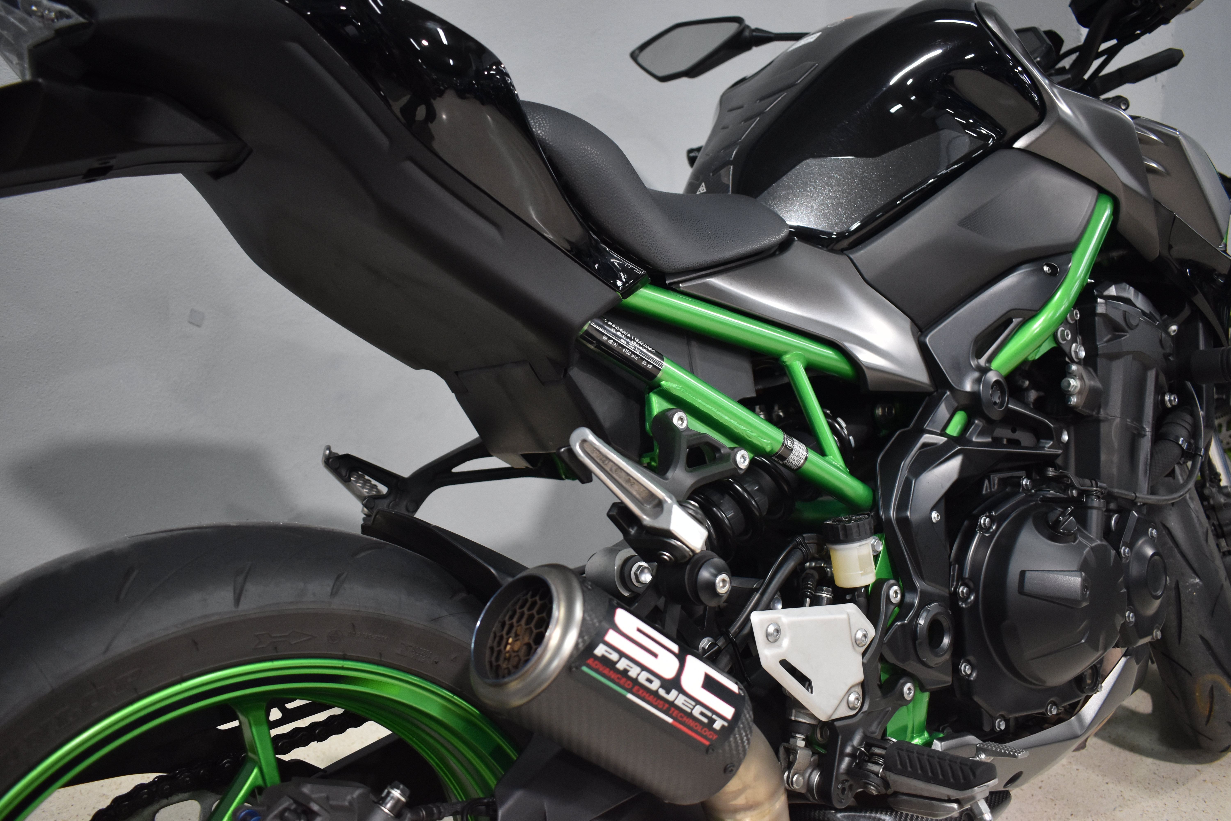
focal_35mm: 30
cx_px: 616
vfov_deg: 43.6
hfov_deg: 61.9
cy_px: 410
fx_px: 1026
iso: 800
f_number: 3.5
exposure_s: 1/50
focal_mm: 20
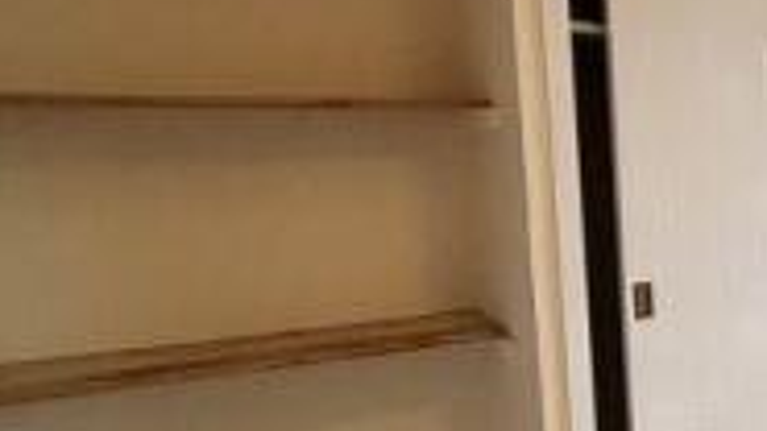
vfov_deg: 24.9
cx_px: 1130
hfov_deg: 28.8
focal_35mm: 48
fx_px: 976
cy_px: 242
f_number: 2.2
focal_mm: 2.22
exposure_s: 1/60
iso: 400
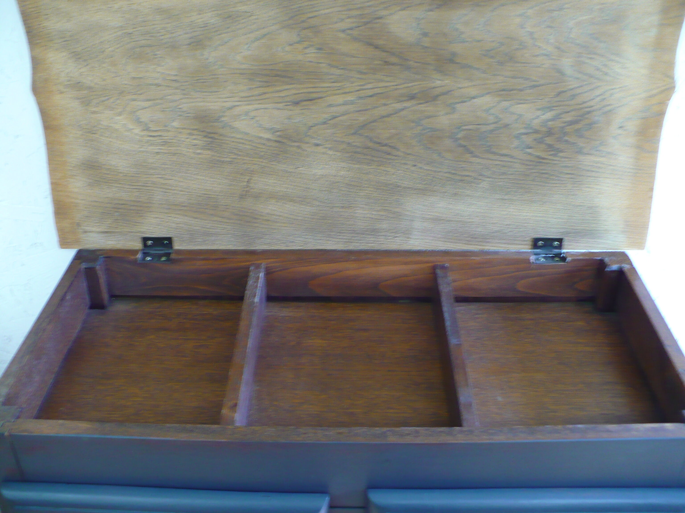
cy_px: 256
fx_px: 732
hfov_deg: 50.1
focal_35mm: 37
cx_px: 342
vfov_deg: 38.7
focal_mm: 6.1
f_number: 2.8
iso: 200
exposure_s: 1/8
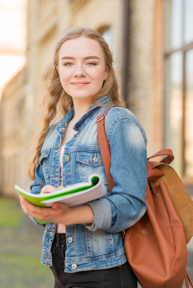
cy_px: 144
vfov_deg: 23.9
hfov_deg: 16.1
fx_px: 683
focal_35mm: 85
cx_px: 96
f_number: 3.2
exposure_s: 1/640
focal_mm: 85
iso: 200
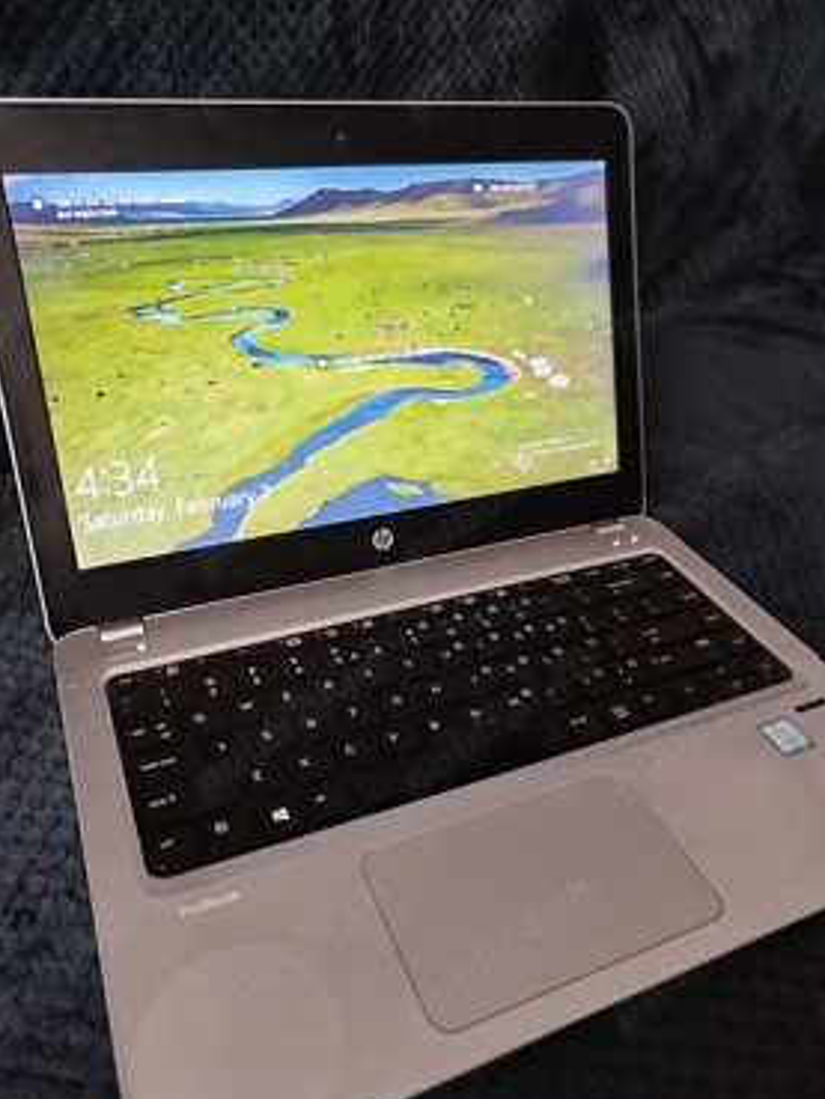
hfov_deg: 53.1
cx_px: 393
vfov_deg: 67.3
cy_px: 545
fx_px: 826
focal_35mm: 26
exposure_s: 1/17
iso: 2000
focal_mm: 5.31
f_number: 1.7
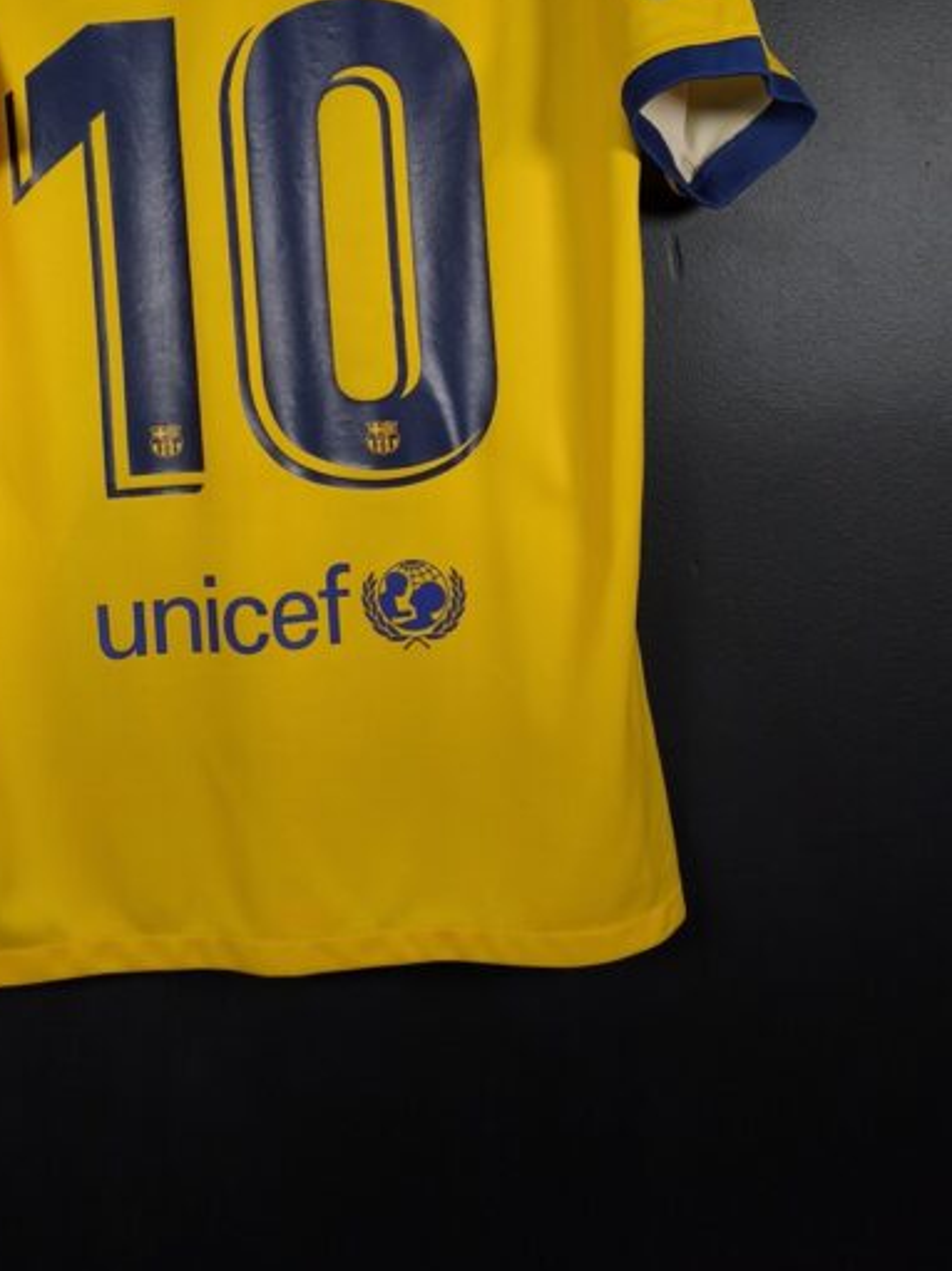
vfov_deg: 49.6
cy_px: 341
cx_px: 271
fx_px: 1321
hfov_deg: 38.9
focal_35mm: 36
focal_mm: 6.57
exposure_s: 1/160
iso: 400
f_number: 1.6
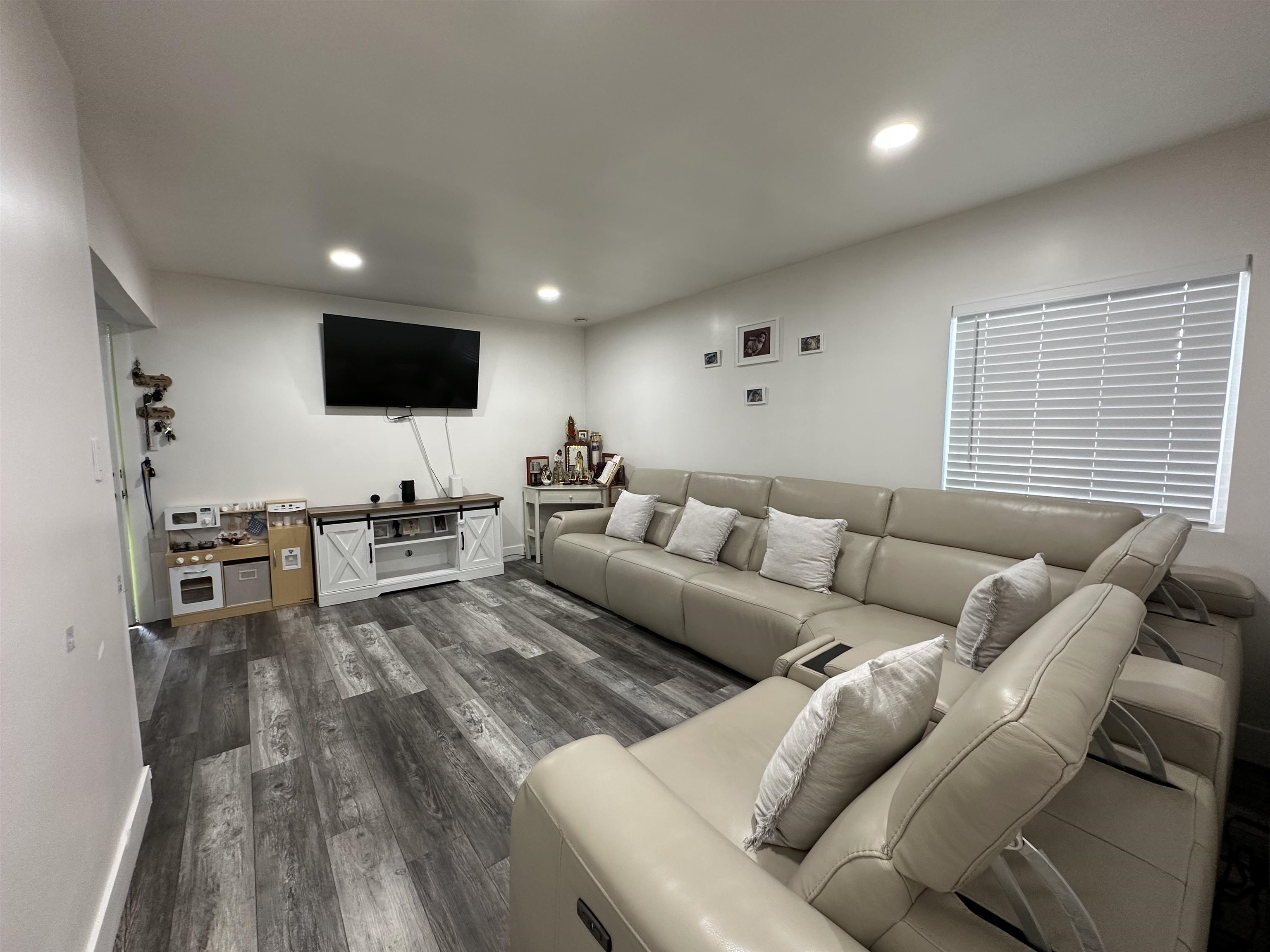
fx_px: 514
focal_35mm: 14
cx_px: 635
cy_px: 476
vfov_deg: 85.7
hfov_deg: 102.1
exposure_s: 1/60
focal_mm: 2.22
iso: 160
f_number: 2.2
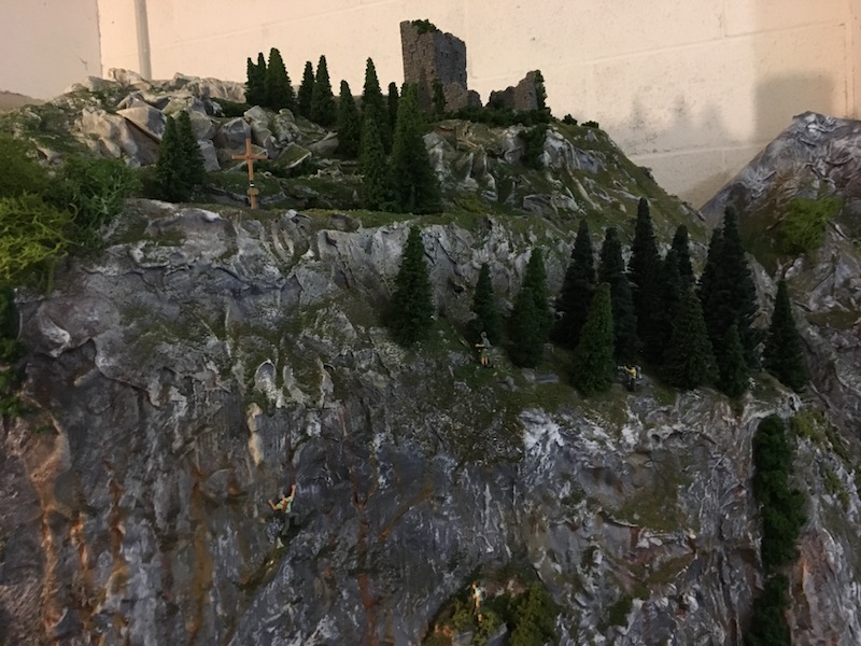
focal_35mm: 29
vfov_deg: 48.2
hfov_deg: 61.7
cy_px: 323
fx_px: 721
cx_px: 430
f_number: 2.2
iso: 400
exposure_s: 1/17
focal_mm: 4.15
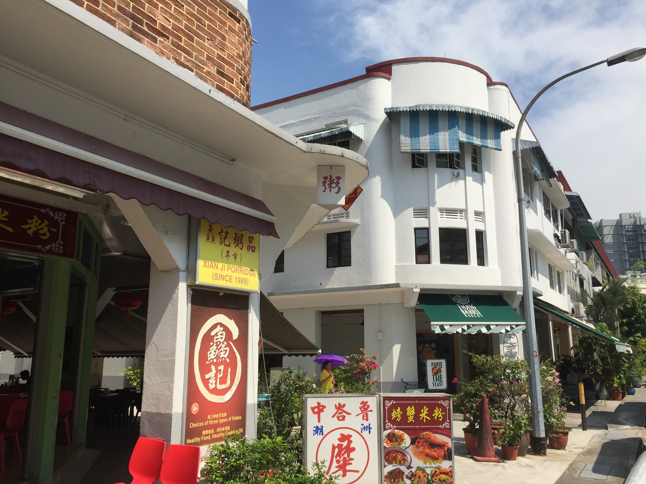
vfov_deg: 48.2
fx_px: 541
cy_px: 242
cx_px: 323
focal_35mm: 29
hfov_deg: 61.7
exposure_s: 1/3300
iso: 32
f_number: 2.2
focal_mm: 4.15
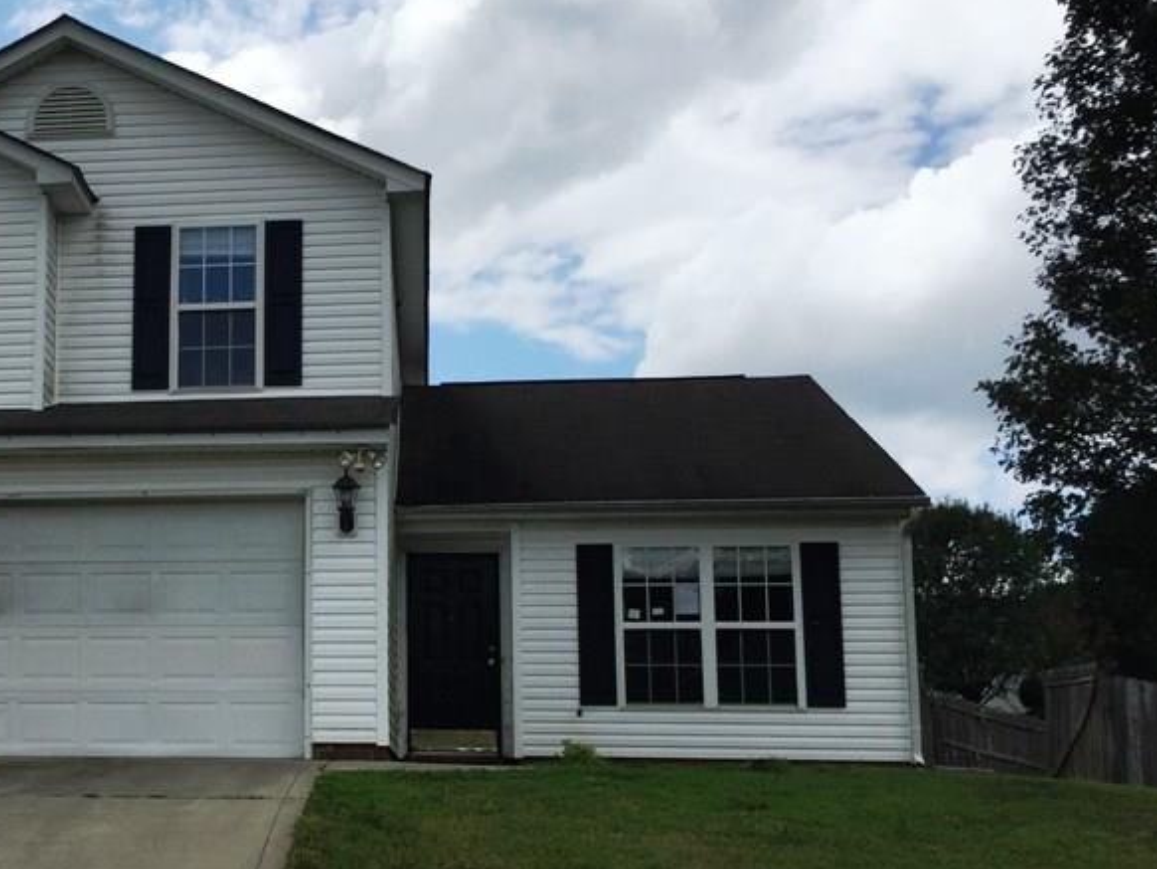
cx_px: 167
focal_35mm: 51
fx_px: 1705
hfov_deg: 35.7
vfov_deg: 28.5
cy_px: 529
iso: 32
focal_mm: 4.15
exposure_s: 1/3597
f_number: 2.2
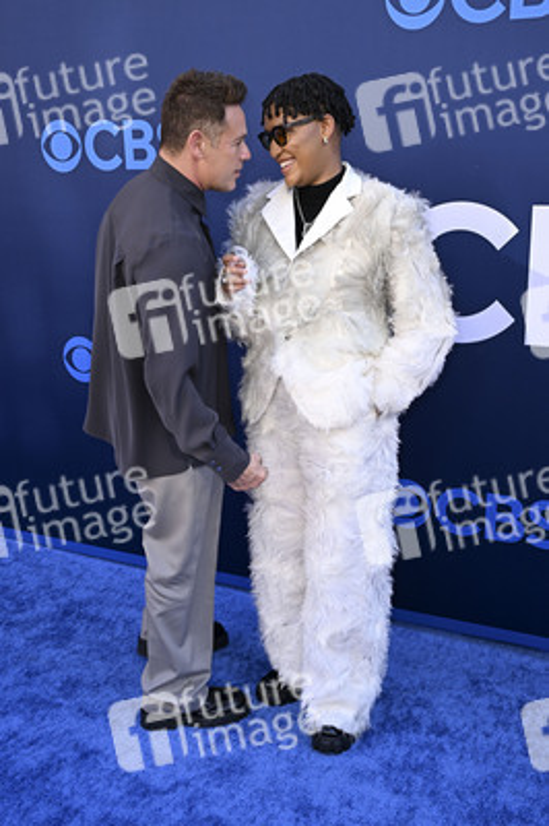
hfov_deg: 38.8
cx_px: 274
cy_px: 413
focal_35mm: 34
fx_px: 779
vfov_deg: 55.8
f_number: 5.6
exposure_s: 1/200
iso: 320
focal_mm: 34
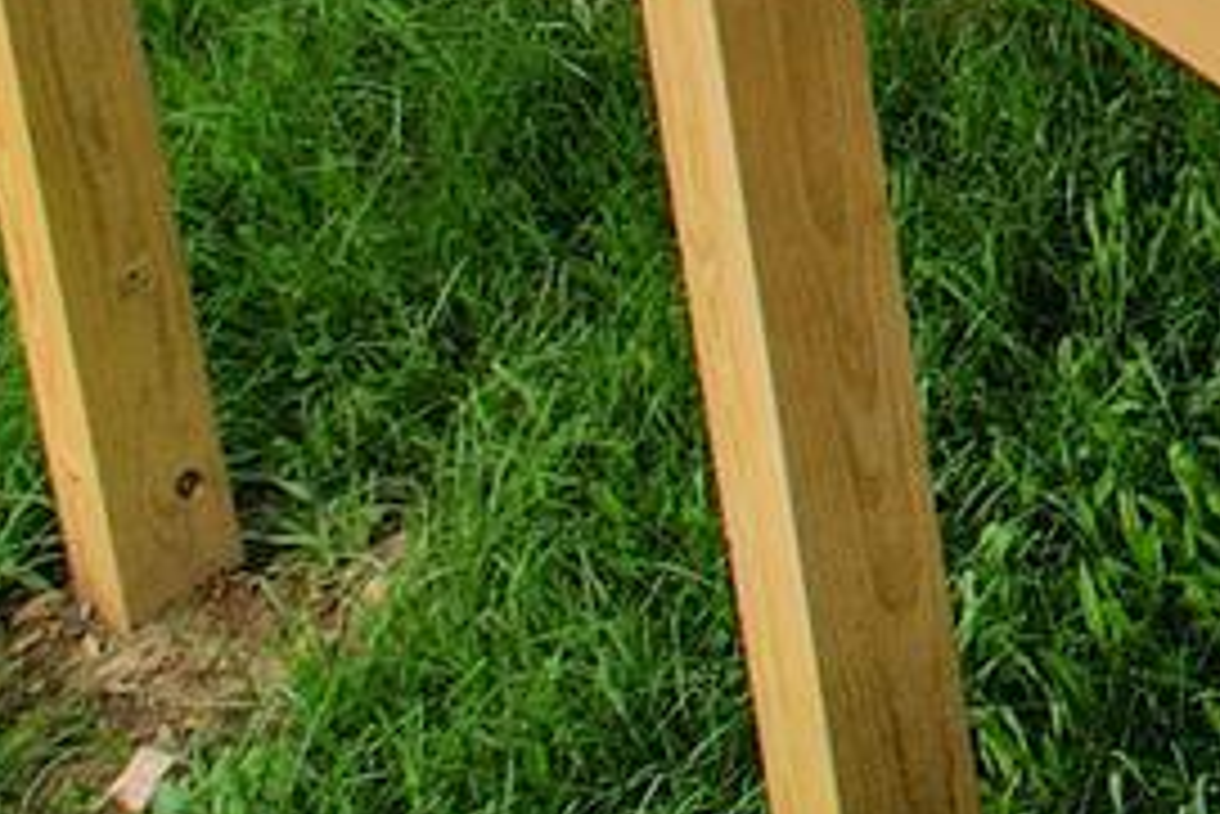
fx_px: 5628
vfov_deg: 7.2
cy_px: -1743
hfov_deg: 10.2
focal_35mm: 166
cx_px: 3214
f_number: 2.8
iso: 100
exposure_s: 1/20
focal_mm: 8.38
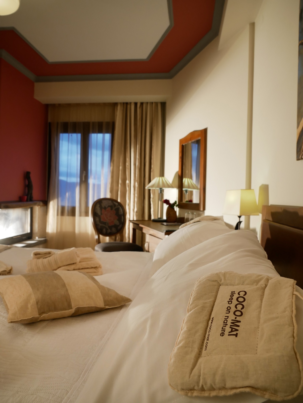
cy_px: 202
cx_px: 152
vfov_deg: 71.6
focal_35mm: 24
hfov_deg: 56.8
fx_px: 280
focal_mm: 12
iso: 400
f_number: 4.7
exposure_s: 1/60
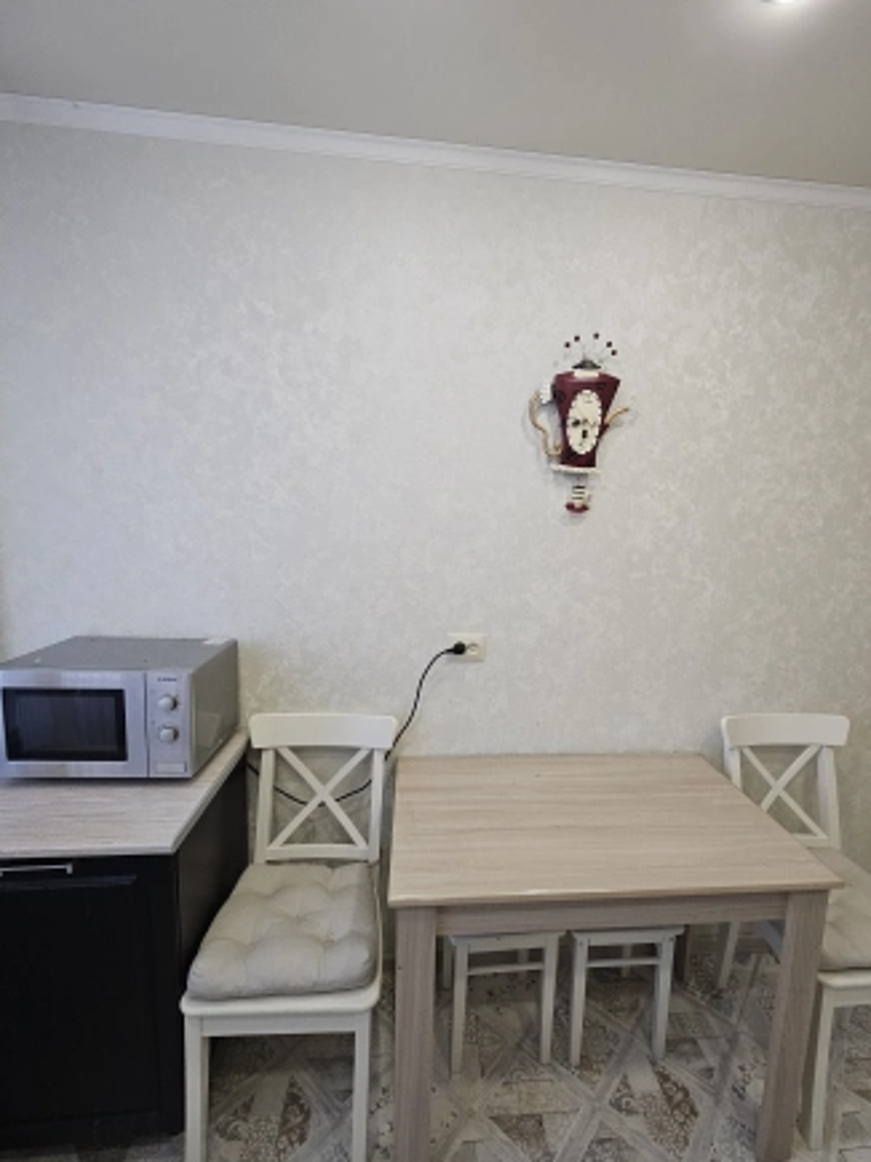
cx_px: 456
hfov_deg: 85.6
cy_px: 569
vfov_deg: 102.1
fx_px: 470
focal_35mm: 14
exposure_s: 1/50
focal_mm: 2.2
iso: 80
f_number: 2.2
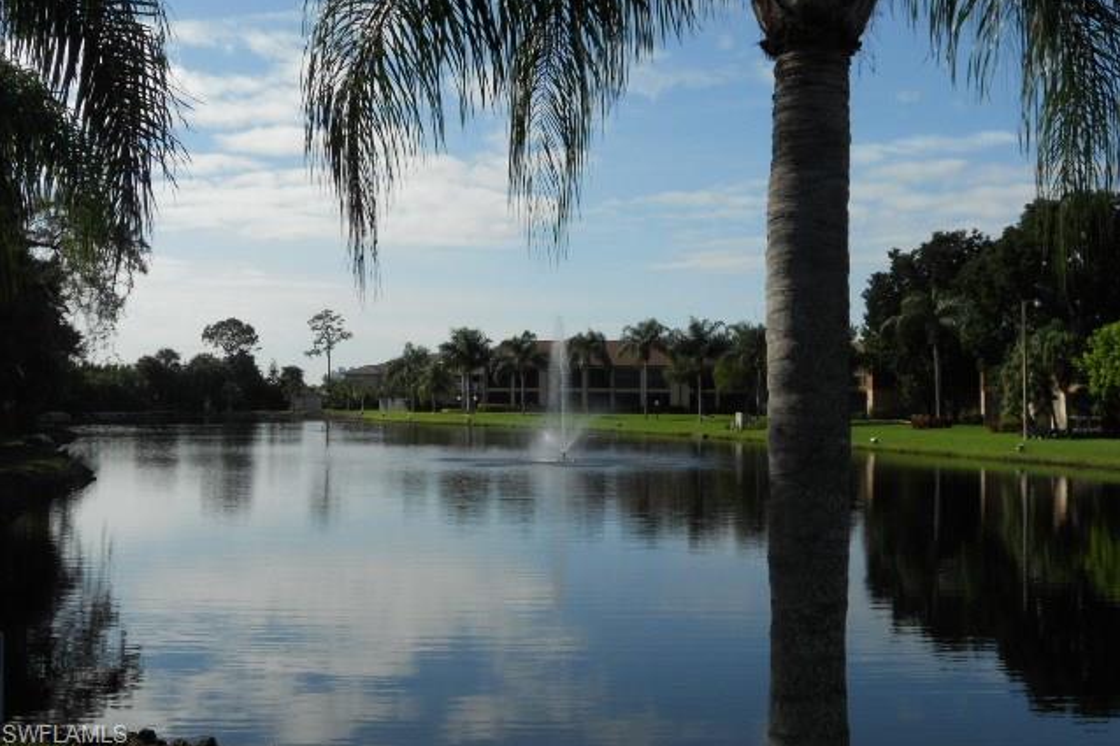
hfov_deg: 41.1
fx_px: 1493
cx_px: 560
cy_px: 330
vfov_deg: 28.0
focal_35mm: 48
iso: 80
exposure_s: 1/1000
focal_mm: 8.2
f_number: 4.3
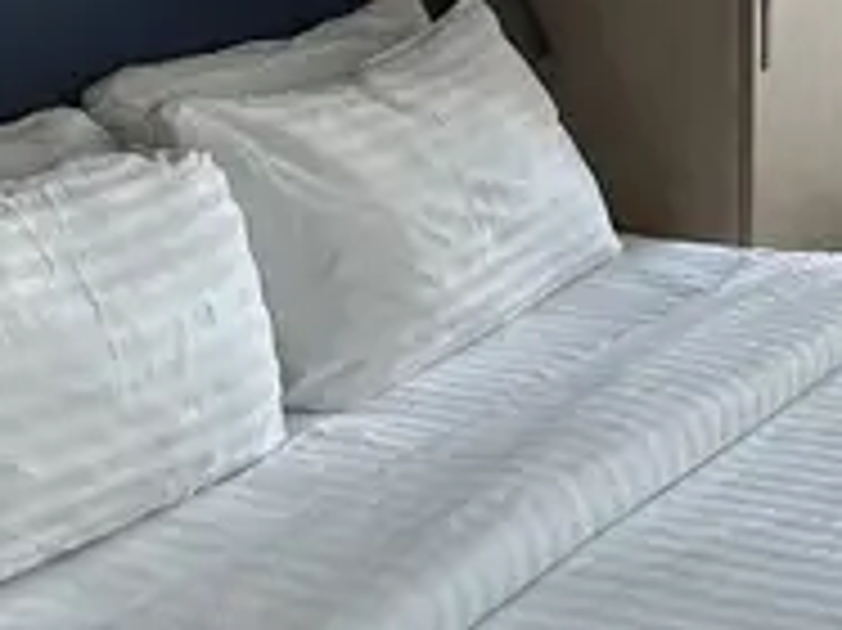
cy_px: -27
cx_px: 738
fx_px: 2188
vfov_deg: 16.0
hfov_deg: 21.4
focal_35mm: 90
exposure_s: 1/99
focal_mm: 2.22
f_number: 2.2
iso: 100
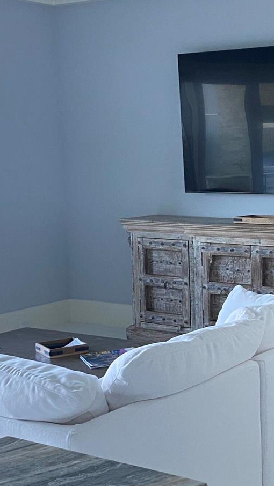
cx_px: 285
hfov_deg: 18.3
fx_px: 826
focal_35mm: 64
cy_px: 262
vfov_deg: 32.8
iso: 160
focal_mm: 4.25
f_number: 1.8
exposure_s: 1/60
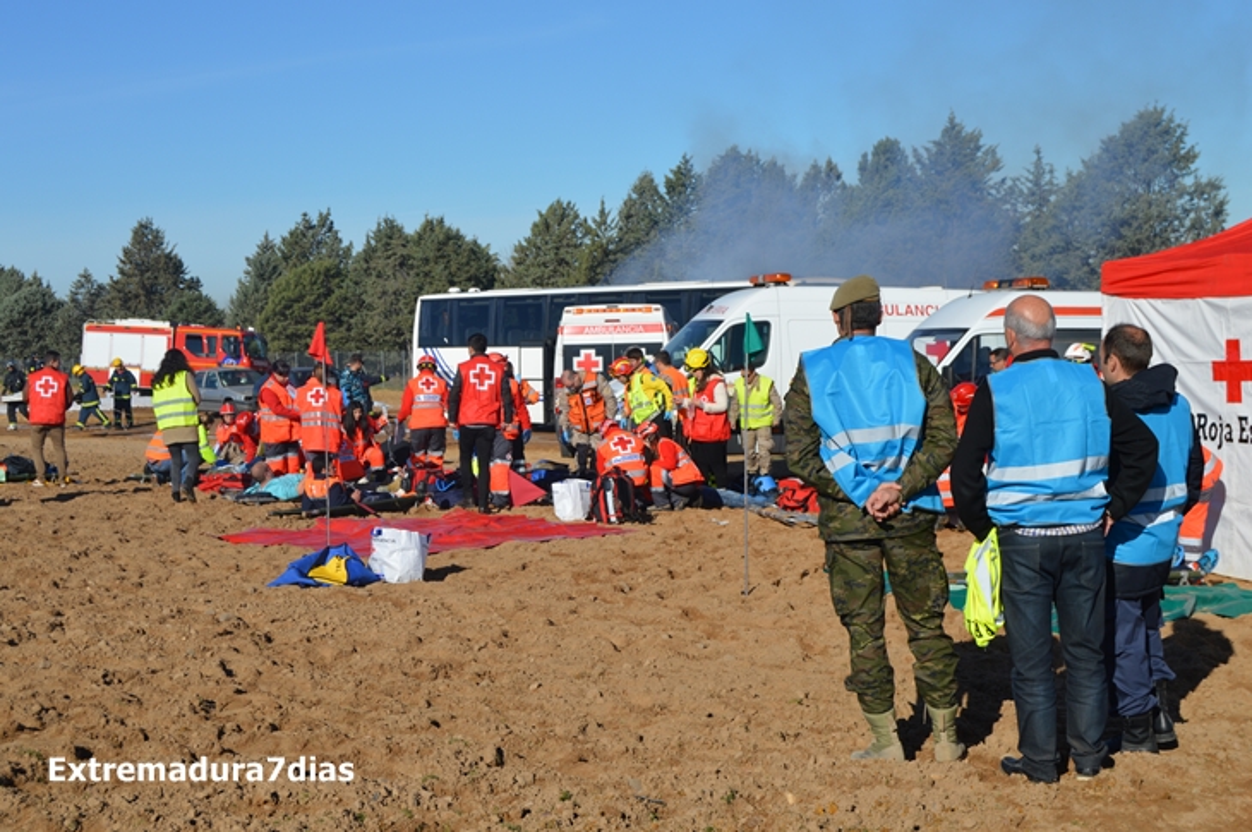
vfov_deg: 25.7
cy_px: 416
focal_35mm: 52
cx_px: 626
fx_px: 1824
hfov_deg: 37.9
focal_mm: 35
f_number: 10
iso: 100
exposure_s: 1/400
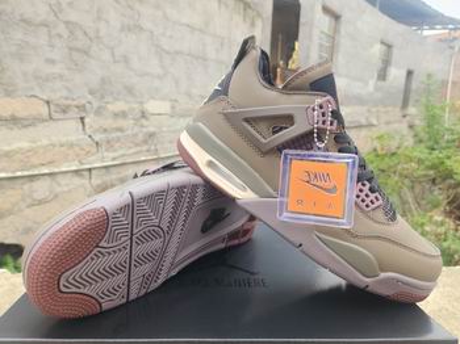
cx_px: 230
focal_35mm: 23
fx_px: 305
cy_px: 172
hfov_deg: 74.0
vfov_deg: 58.8
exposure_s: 1/100
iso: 25
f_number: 1.8
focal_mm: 5.4
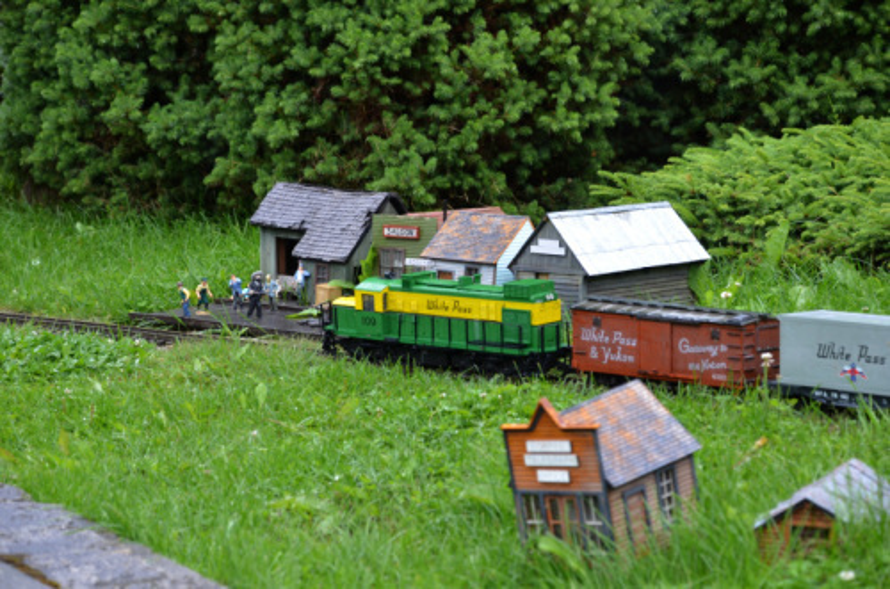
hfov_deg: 17.1
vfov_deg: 11.4
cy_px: 294
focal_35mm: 120
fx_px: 2960
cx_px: 445
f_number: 7.1
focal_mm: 80
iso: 200
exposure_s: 1/200
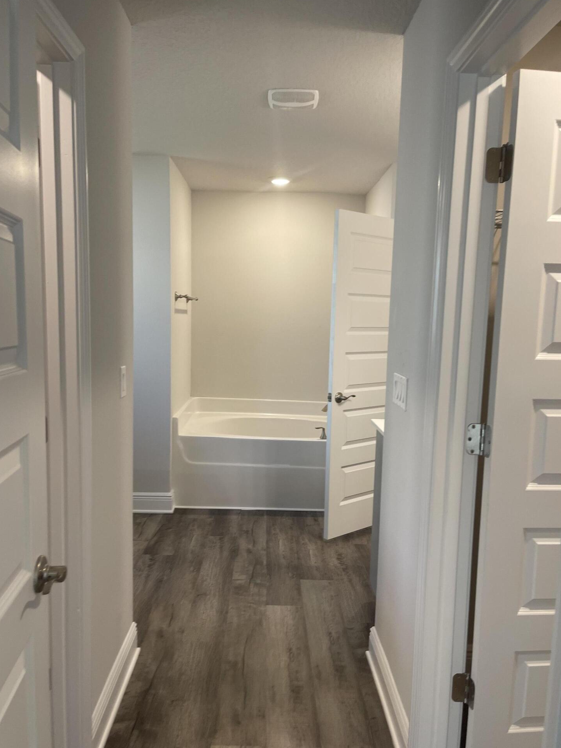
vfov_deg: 67.3
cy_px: 378
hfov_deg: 53.1
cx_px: 277
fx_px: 562
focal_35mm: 26
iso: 64
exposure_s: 1/60
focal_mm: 5.1
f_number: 1.6
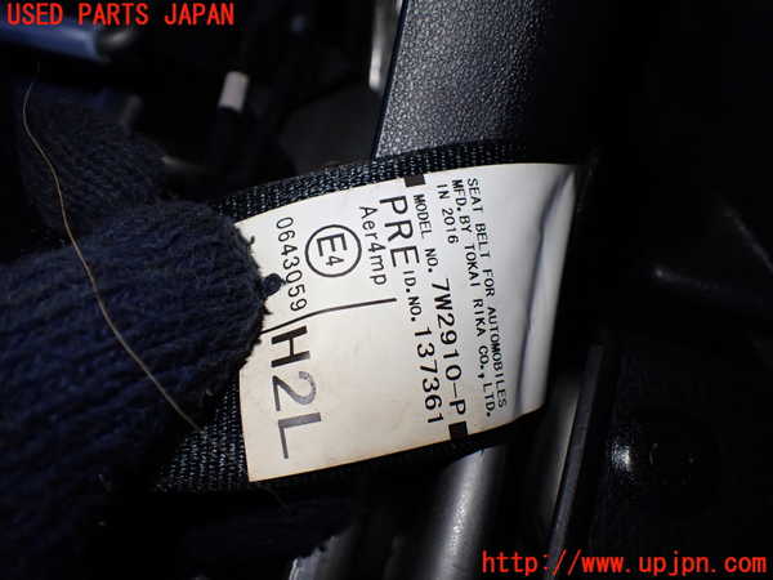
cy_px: 290
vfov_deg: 46.8
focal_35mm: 30
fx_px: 670
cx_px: 386
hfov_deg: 60.0
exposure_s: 1/125
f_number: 2.3
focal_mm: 5.4
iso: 200
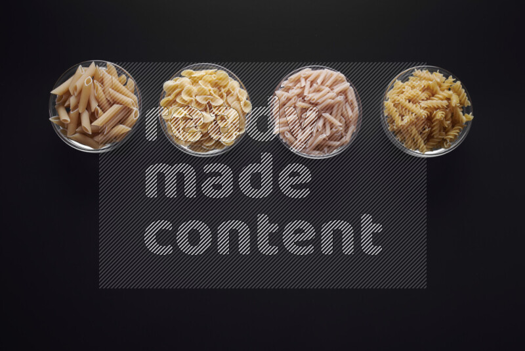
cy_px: 176
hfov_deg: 39.6
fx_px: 729
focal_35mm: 50
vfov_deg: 27.0
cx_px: 262
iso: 100
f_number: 8
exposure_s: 1/100
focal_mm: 50
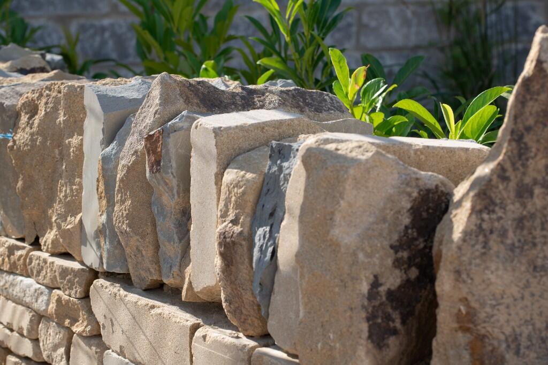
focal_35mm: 105
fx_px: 1598
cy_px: 182
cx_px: 274
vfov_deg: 13.0
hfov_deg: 19.5
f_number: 8
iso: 100
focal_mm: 105
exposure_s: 1/100
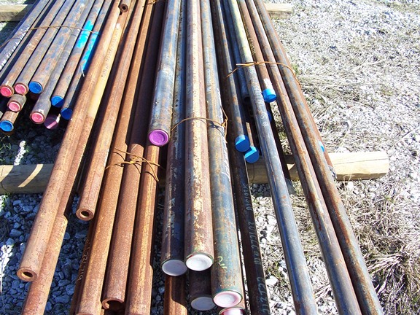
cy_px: 158
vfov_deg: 40.7
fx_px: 425
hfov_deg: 52.6
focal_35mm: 35
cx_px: 210
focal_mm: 6
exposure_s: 1/500
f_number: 2.8
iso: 80
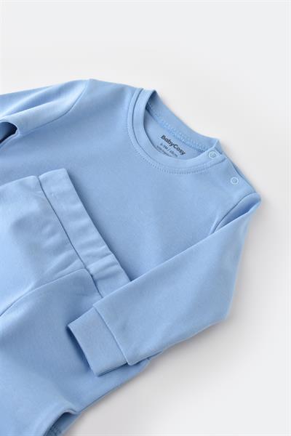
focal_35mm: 52
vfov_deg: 37.9
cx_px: 146
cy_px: 218
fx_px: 637
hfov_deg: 25.8
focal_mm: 35
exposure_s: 1/60
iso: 400
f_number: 8
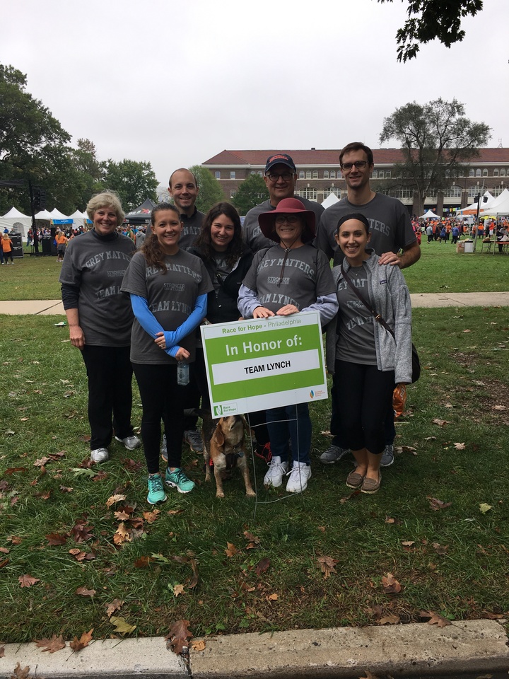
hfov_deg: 48.2
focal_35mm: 29
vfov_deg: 61.7
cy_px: 340
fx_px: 569
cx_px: 254
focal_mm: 4.15
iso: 25
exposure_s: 1/353
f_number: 2.2
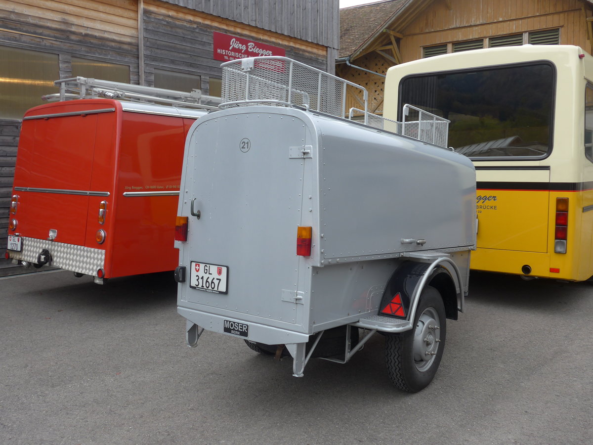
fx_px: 582
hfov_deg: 54.0
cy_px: 222
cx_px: 296
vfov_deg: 41.8
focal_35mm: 34
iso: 80
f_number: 2.5
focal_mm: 7
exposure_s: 1/100
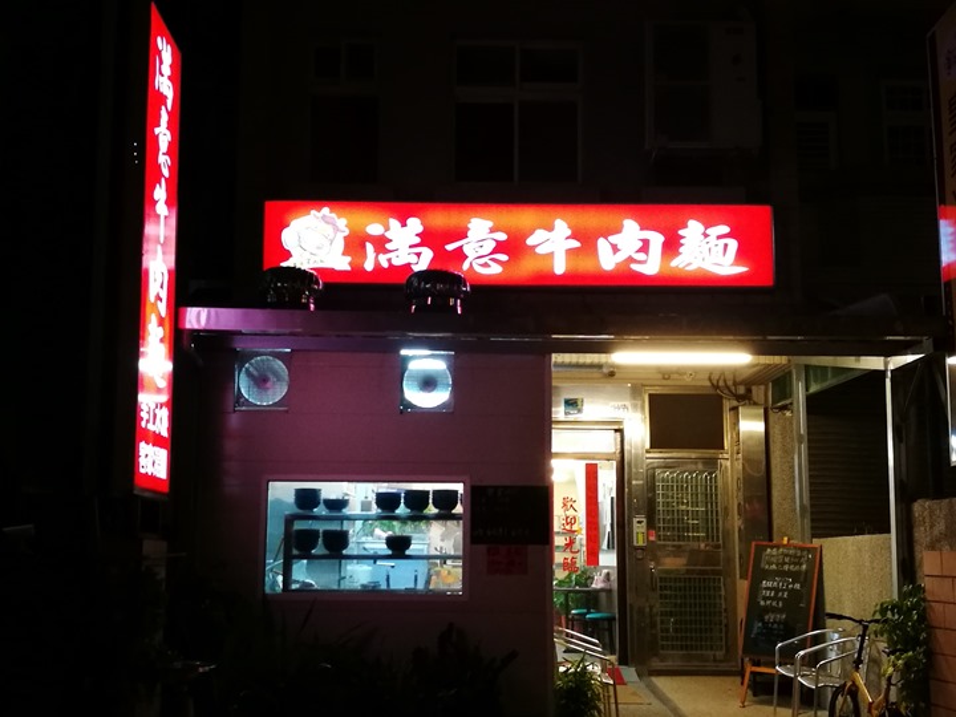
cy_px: 358
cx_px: 478
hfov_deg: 42.9
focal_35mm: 44
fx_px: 1215
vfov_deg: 32.9
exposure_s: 1/30
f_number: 2.2
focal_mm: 4.5
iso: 320
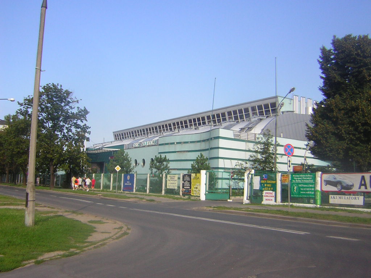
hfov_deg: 51.4
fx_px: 386
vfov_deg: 39.7
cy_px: 139
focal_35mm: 36
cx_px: 186
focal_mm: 4.7
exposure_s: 1/290
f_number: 5.2
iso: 50
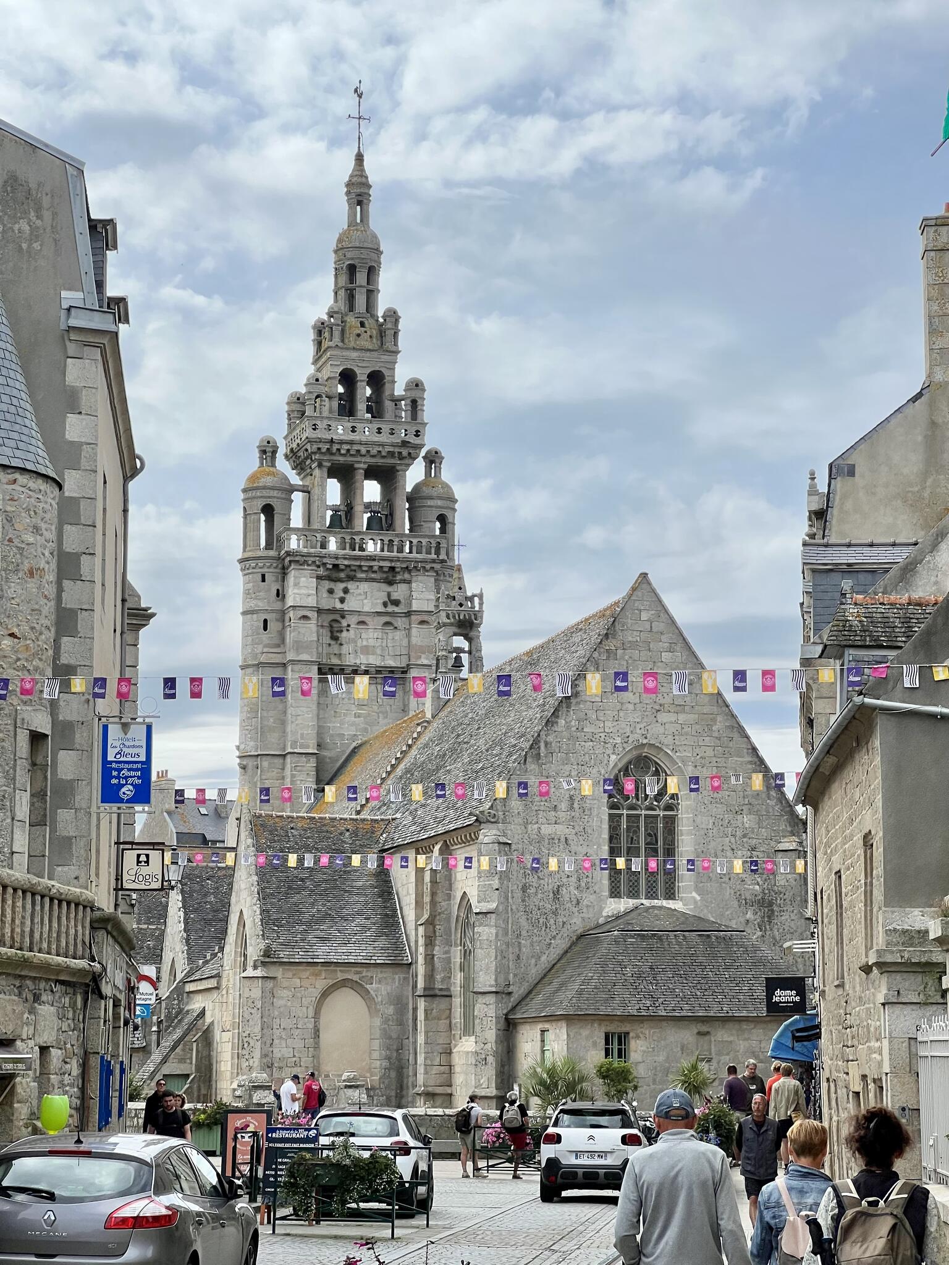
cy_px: 632
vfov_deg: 25.3
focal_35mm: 77
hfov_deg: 19.1
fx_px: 2815
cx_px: 474
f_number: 2.8
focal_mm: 9
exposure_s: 1/803
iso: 32
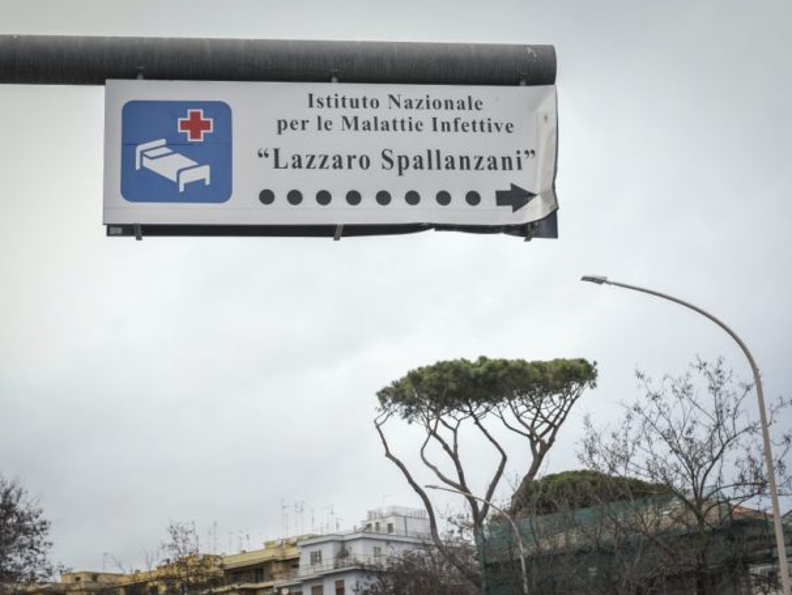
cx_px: 392
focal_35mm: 64
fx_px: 1465
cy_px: 294
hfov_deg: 30.3
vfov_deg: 22.9
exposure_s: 1/160
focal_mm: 58
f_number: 5
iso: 320
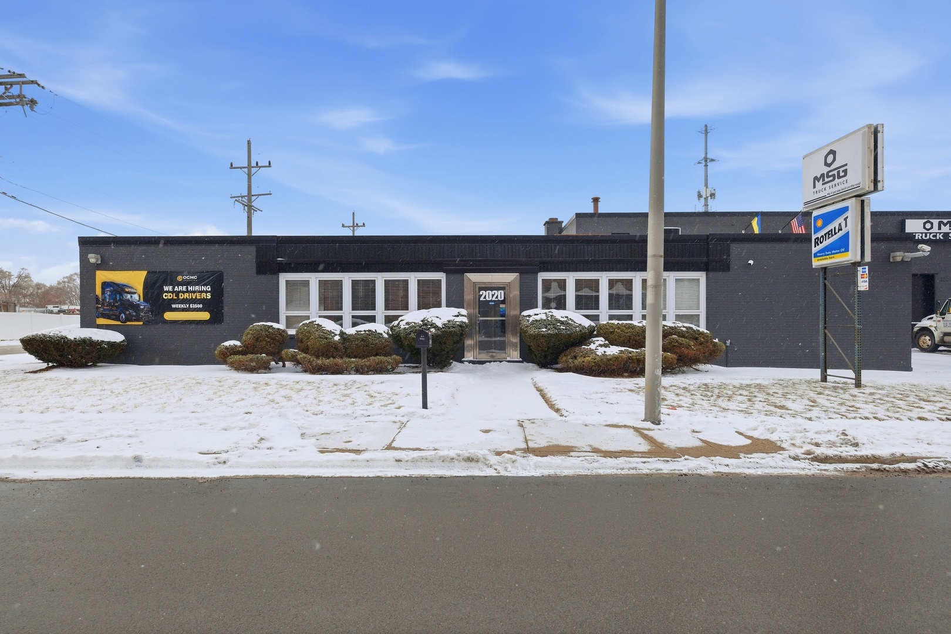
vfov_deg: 70.4
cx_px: 476
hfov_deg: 93.3
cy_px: 317
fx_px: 449
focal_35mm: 17
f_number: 5.6
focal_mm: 11.5
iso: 400
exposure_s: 1/32000
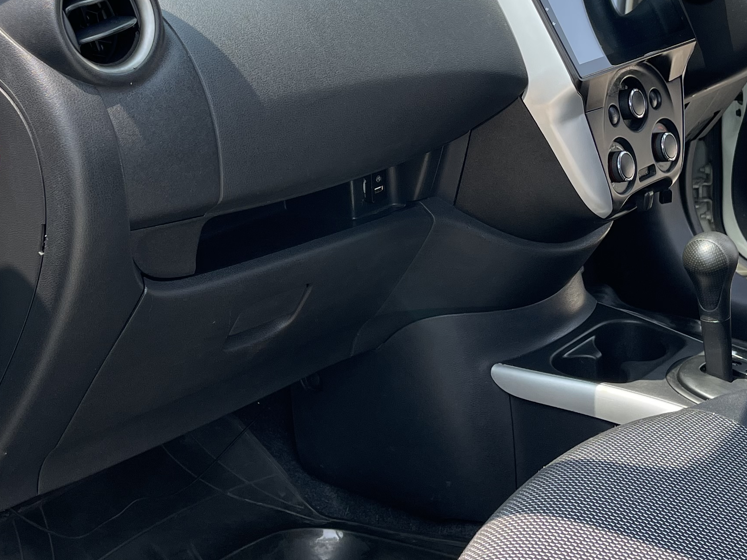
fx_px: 1316
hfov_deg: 31.6
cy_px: 110
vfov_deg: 23.7
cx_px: 447
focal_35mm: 61
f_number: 1.6
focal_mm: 5.1
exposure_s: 1/836
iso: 32
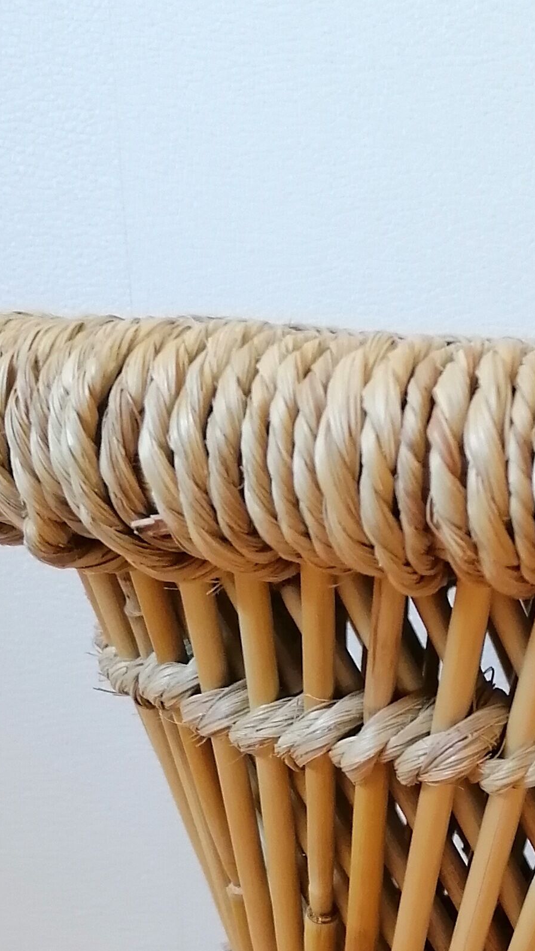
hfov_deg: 15.5
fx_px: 1867
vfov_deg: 26.7
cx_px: 691
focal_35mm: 74
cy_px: 1002
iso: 250
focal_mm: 4.75
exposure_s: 1/33.3
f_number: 1.8
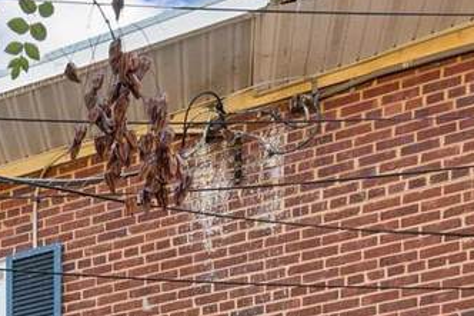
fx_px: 711
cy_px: 570
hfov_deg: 29.2
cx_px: -154
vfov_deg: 19.1
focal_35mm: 54
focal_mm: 14
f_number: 10
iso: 320
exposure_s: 1/25
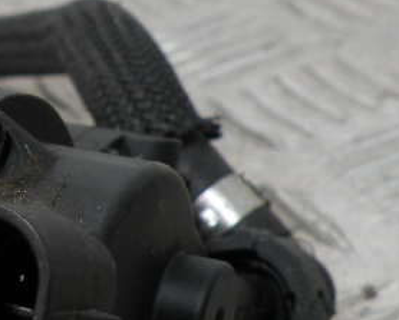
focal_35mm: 97
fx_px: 1147
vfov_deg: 15.7
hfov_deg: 18.9
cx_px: -53
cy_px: 291
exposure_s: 1/62.2
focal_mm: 4.7
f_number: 2.8
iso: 64
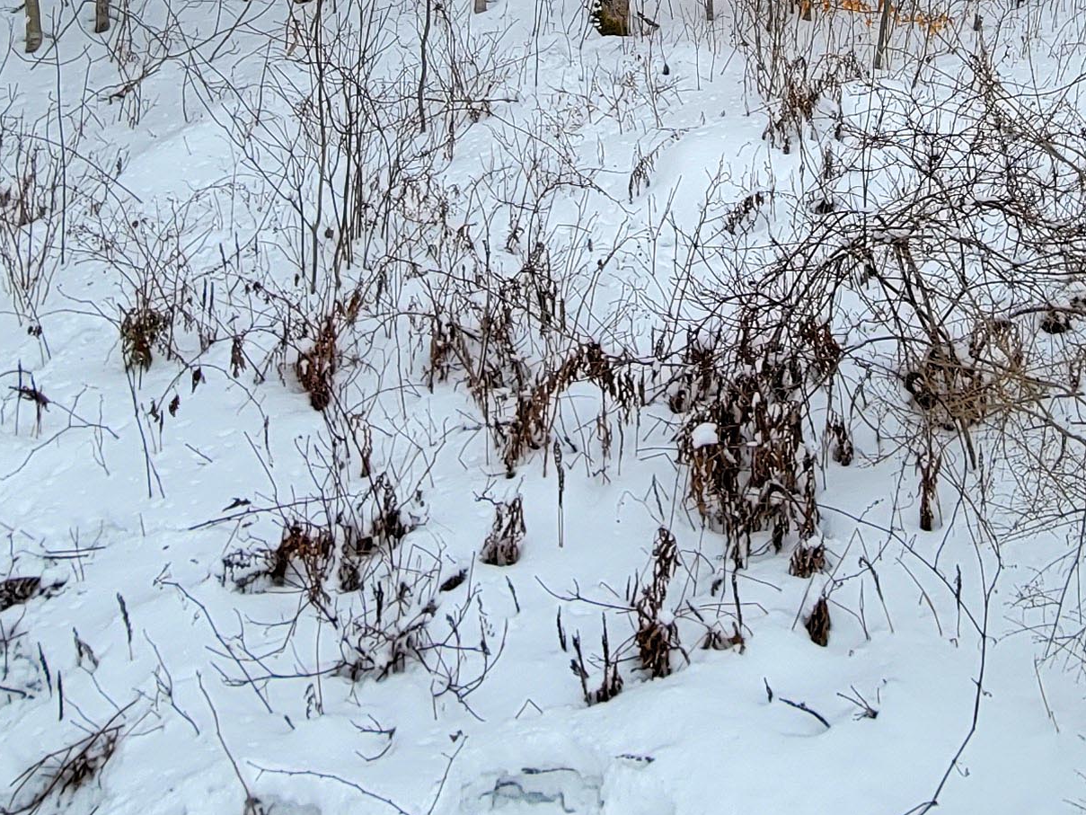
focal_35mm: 43
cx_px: 700
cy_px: -164
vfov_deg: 29.0
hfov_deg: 43.4
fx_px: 1349
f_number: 2.2
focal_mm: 2.2
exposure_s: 1/690
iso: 50
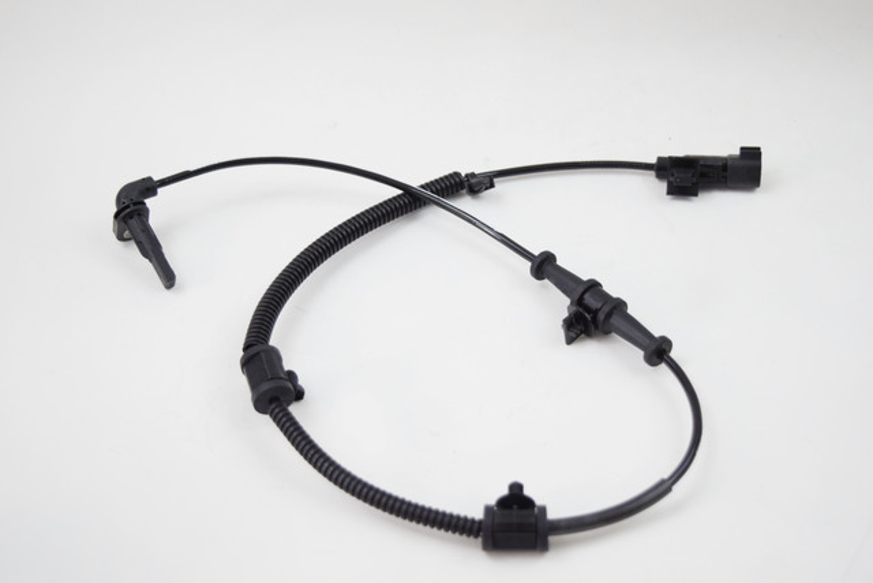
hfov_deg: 36.9
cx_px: 436
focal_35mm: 54
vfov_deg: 25.1
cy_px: 292
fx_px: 1310
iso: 1000
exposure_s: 1/60
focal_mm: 36
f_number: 4.8
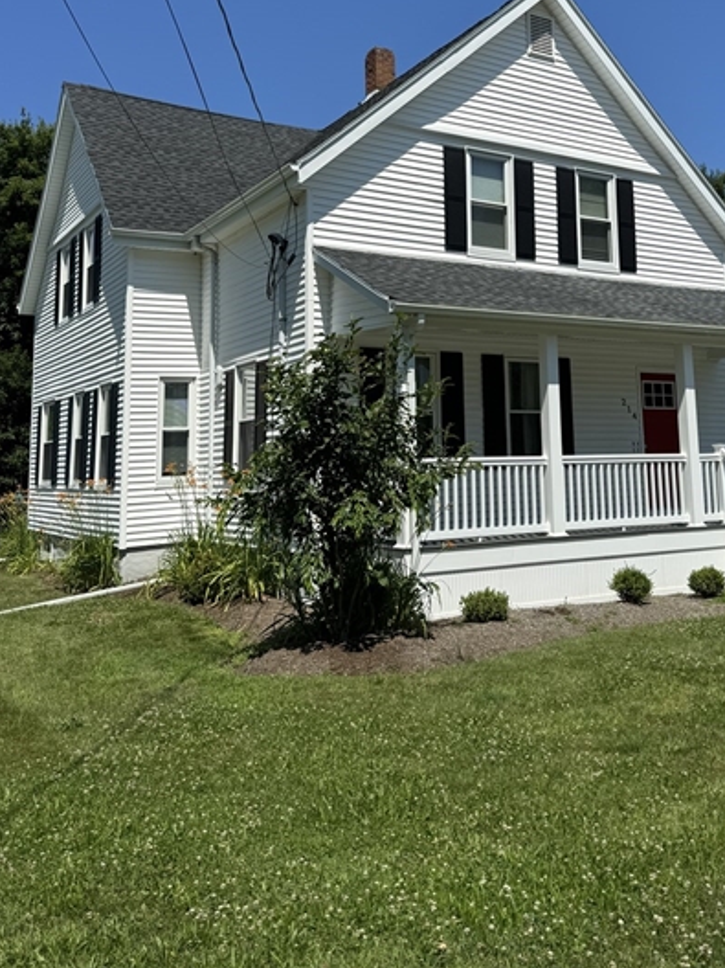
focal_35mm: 35
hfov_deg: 40.3
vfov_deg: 51.5
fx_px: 978
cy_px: 312
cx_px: 466
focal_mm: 6.76
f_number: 1.78
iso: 80
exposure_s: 1/6410
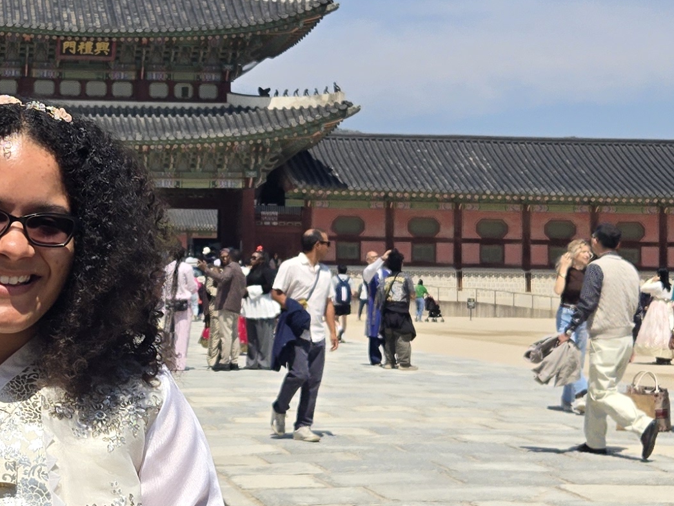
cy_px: 212
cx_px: 8
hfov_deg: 21.5
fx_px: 1714
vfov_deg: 16.8
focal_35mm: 88
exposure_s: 1/2463
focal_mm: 5.4
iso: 25
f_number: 1.8
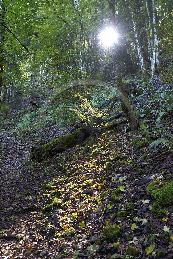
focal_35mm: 34
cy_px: 130
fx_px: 245
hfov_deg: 38.9
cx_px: 86
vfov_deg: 55.8
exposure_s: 1/20
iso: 400
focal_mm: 34
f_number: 8
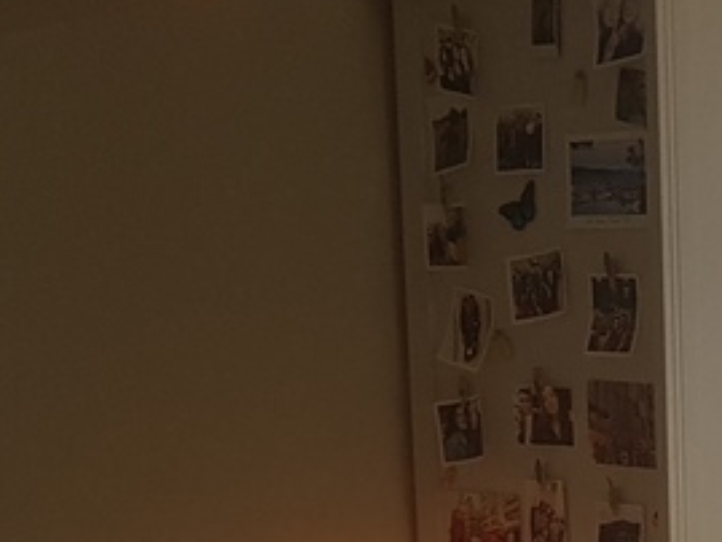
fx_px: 2066
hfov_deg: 17.0
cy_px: 692
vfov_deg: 14.4
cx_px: 1219
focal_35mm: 99
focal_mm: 4.2
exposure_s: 1/100
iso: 100
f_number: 1.7
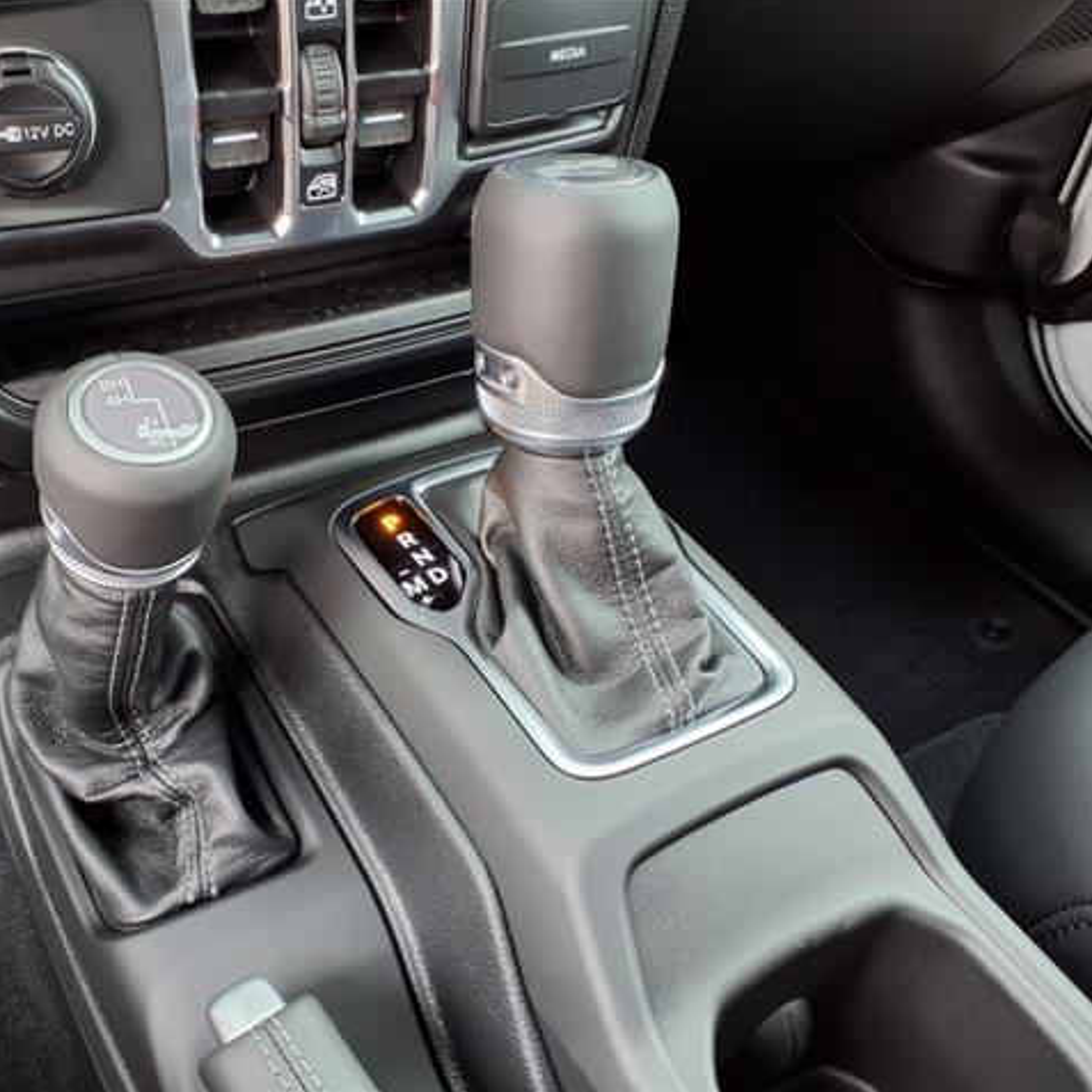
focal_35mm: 32
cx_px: 451
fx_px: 1142
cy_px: 545
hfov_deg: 50.9
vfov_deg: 51.1
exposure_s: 1/40
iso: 125
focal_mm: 3.58
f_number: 1.9
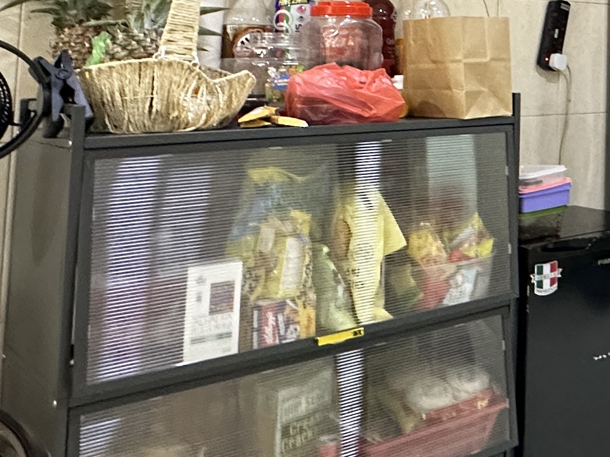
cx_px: 802
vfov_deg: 26.3
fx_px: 916
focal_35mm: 52
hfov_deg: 29.4
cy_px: -19
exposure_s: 1/50
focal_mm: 2.22
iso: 640
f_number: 2.2
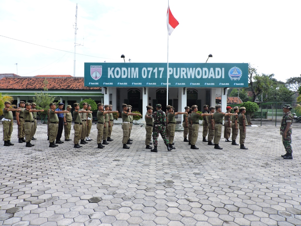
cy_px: 113
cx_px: 150
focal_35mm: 24
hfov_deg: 71.6
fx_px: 209
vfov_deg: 56.8
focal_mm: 4.3
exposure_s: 1/640
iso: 100
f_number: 3
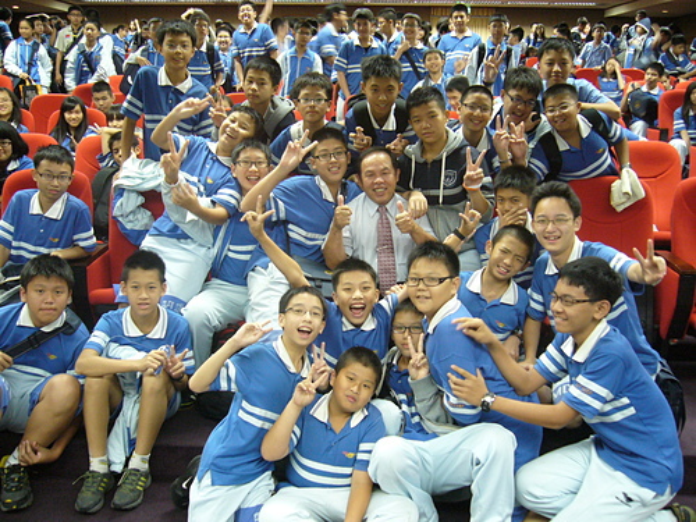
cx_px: 348
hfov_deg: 52.6
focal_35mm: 35
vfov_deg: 40.7
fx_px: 704
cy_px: 261
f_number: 2.8
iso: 200
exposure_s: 1/10
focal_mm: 5.8
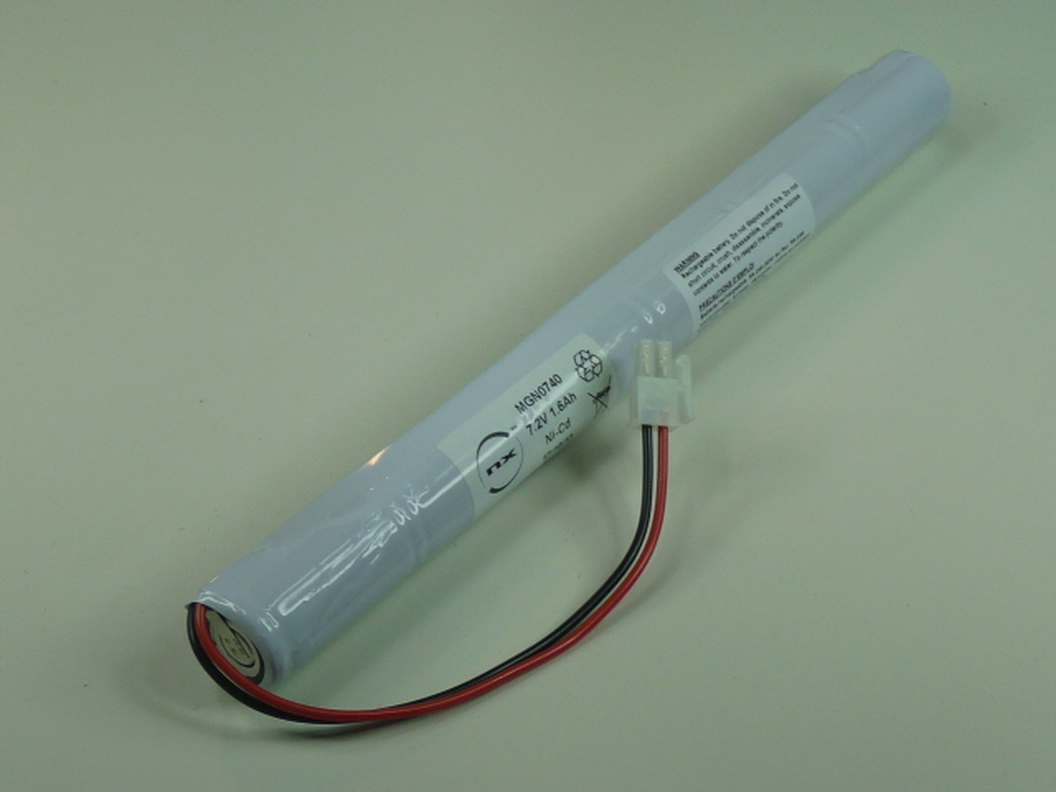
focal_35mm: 87
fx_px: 2654
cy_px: 396
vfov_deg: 17.0
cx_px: 528
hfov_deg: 22.5
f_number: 3.2
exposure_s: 1/100
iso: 100
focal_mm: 8.7
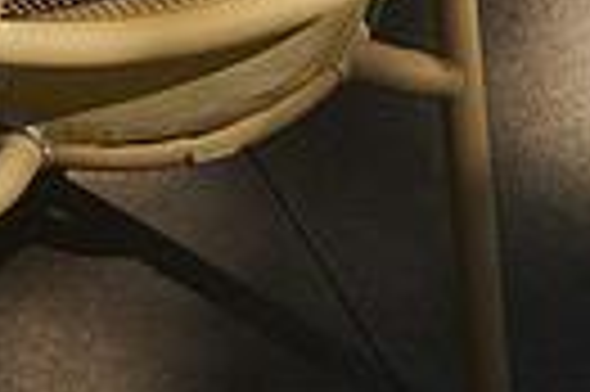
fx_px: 5418
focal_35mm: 331
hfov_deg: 6.2
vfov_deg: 4.1
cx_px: -11
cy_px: -595
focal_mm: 50
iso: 125
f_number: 9
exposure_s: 1/400
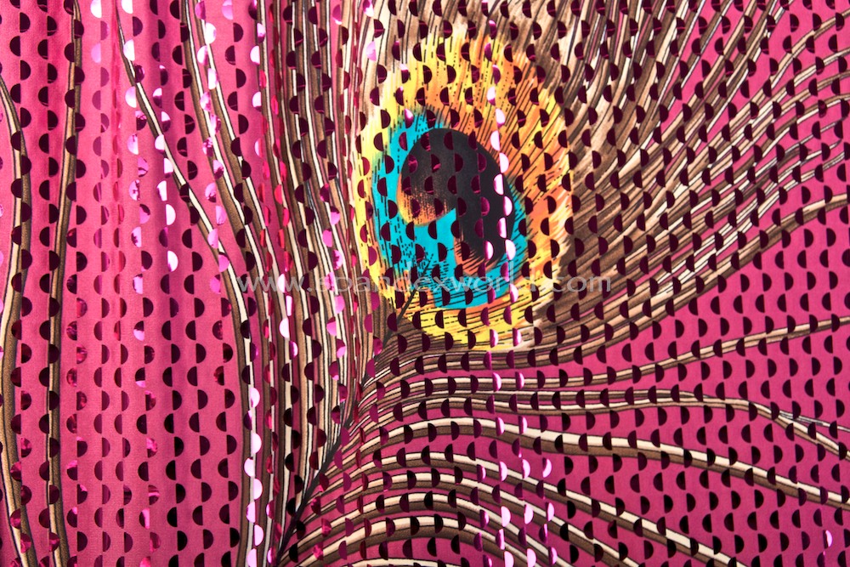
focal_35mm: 84
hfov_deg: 24.2
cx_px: 425
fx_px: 1983
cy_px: 284
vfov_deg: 16.3
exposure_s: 1/200
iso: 200
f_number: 10
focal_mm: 56
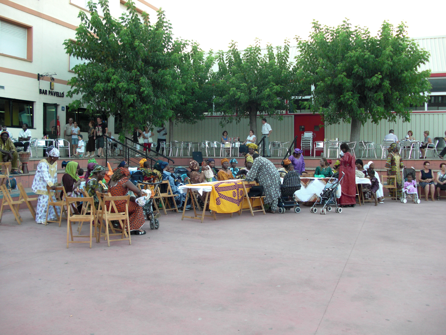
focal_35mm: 36
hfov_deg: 51.4
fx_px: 464
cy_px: 168
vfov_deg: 39.7
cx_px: 223
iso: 100
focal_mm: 6.3
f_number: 2.8
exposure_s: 1/100
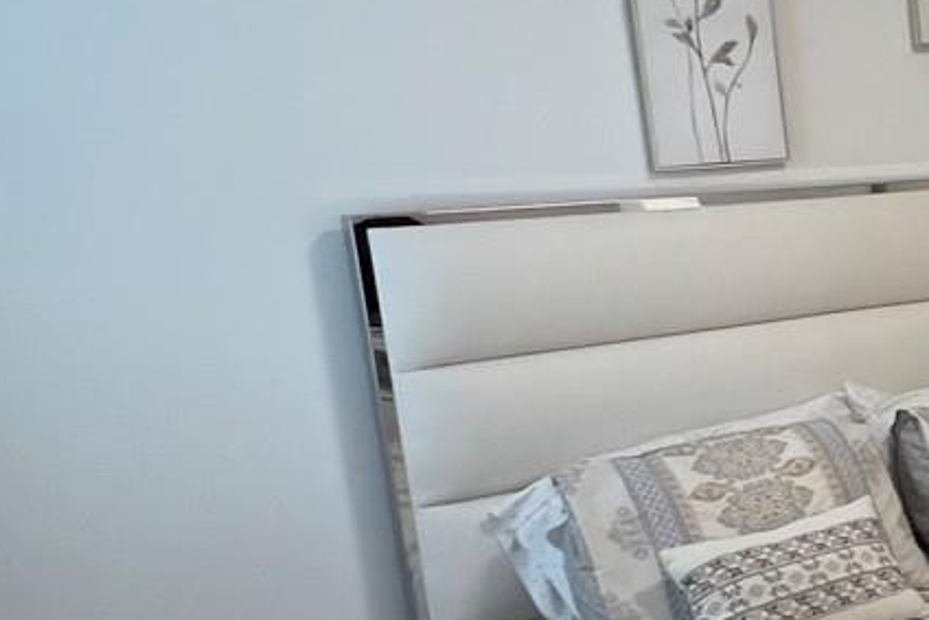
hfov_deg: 30.1
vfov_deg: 26.4
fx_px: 1316
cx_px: 1234
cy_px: 407
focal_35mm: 51
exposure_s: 1/60
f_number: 1.8
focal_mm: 1.57
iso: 320
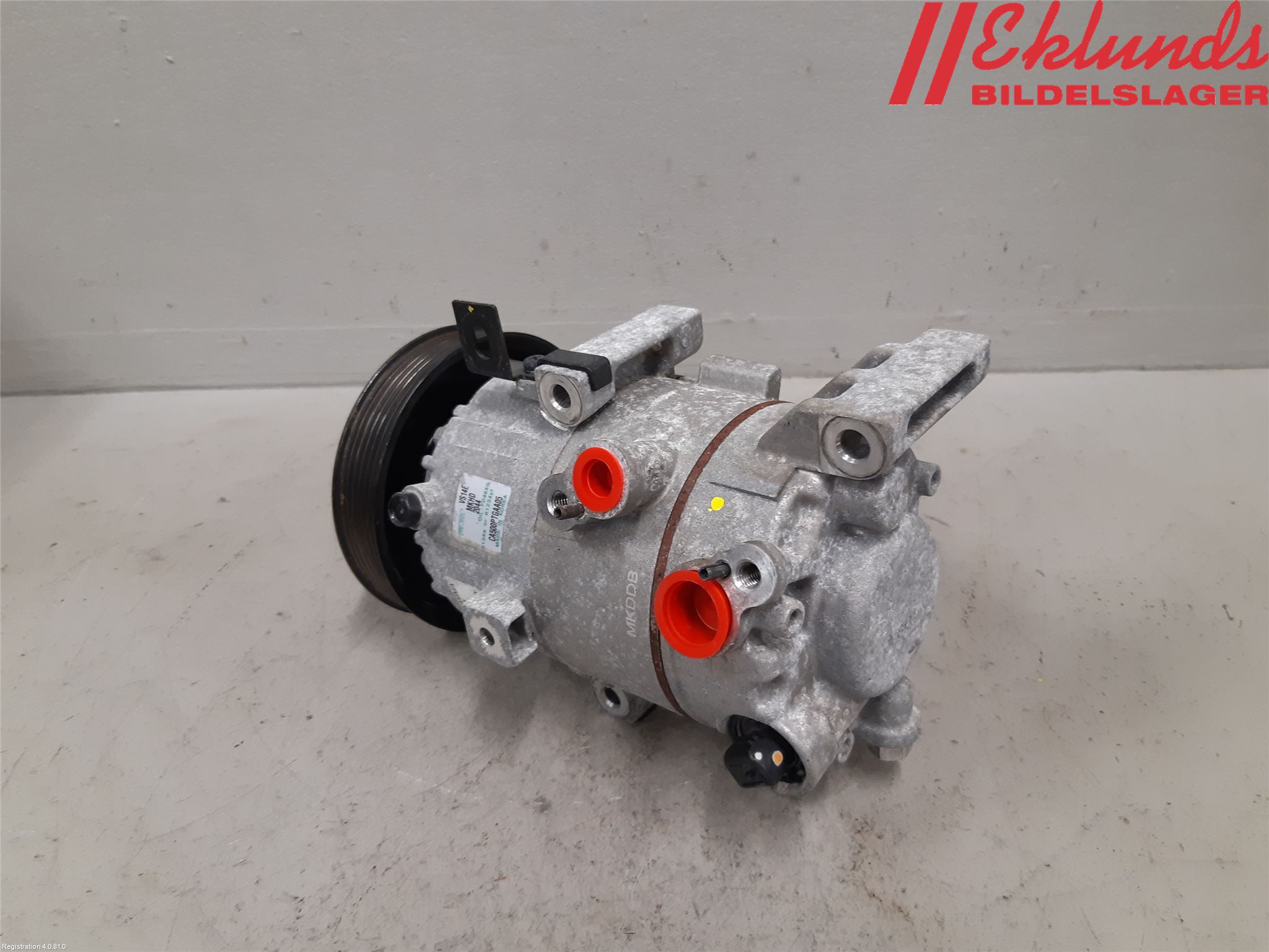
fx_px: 953
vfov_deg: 53.1
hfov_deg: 67.3
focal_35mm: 26
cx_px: 634
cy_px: 476
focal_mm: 3.93
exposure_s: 1/50
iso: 160
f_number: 1.7
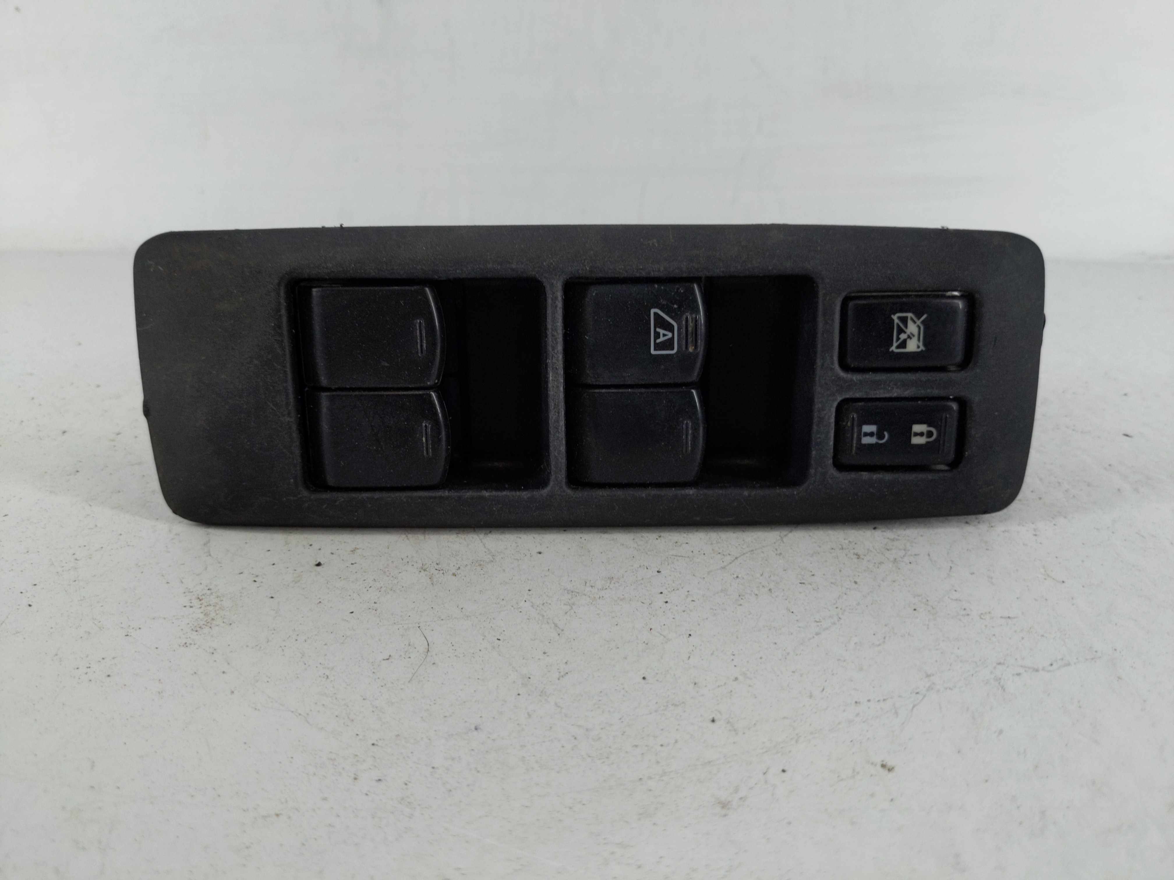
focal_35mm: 25
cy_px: 440
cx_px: 587
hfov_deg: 69.4
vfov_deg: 54.9
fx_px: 848
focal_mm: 4.38
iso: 61
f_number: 1.73
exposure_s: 1/124
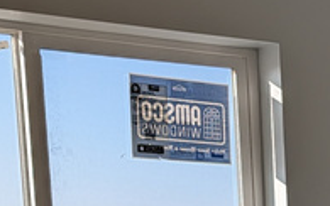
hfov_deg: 14.2
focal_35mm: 133
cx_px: 560
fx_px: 1196
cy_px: 437
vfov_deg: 9.2
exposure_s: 1/797
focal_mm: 6.9
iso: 35
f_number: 1.68
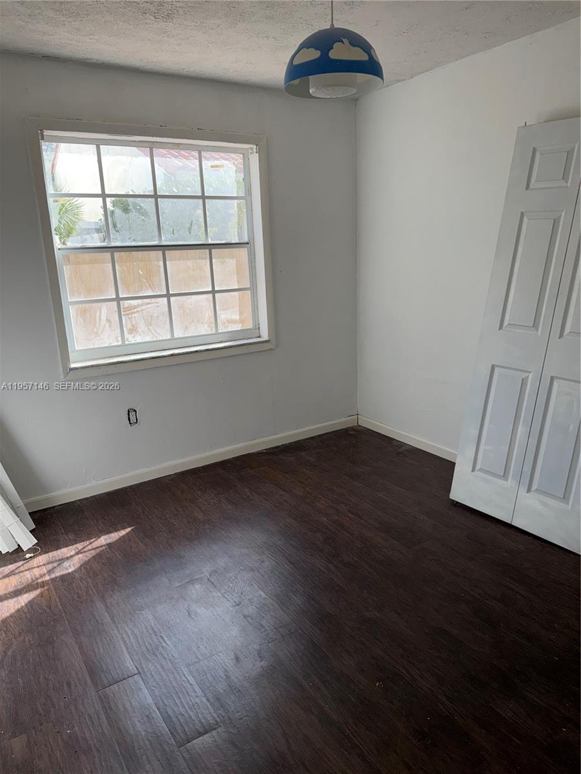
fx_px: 537
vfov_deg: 71.6
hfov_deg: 56.8
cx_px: 290
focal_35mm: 24
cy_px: 387
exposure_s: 1/1292
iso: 80
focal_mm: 6.76
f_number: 1.78
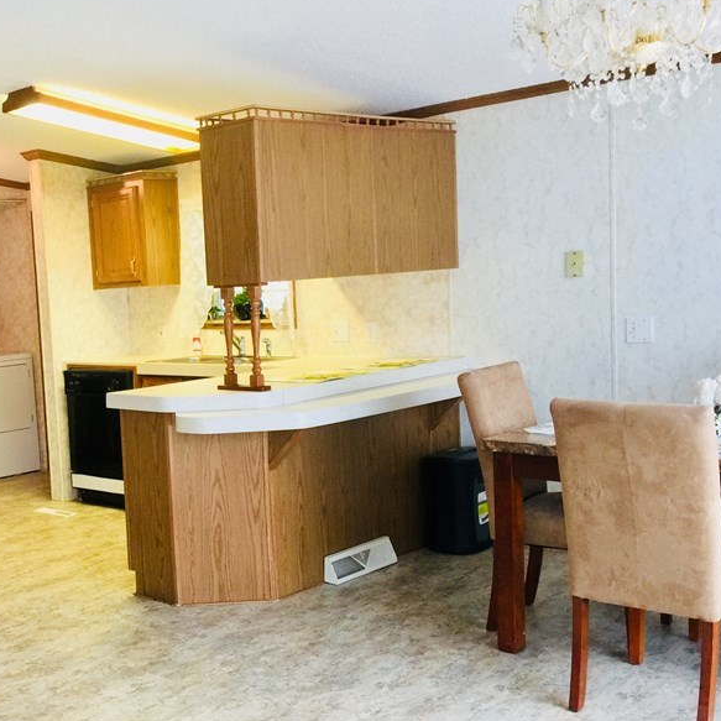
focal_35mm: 45
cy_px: 417
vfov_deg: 37.5
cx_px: 122
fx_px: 1060
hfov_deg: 36.0
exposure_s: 1/15
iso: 50
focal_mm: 4.15
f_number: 2.2
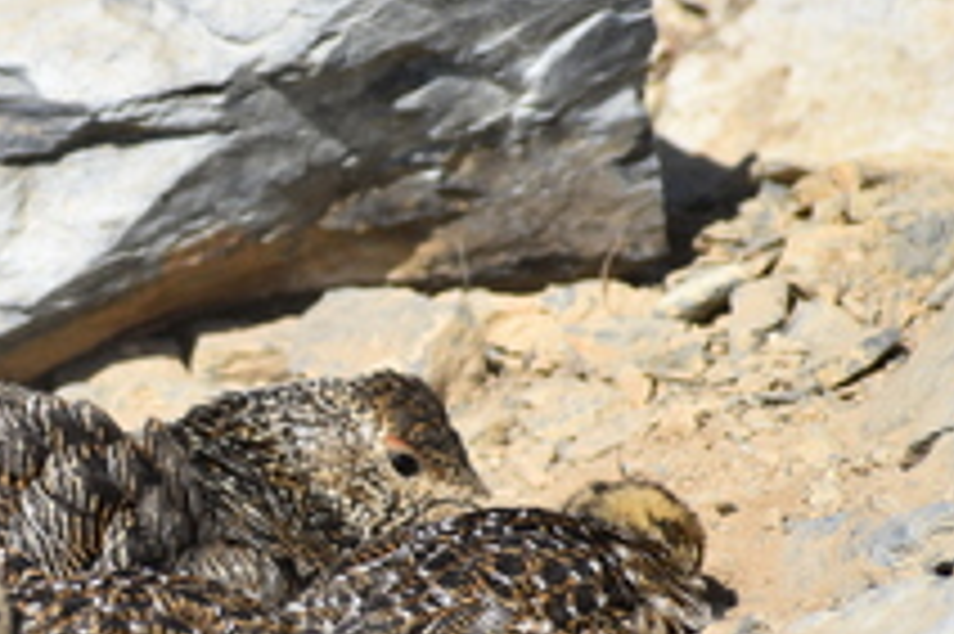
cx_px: -18
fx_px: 22507
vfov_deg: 1.6
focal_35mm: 850
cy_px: 438
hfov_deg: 2.4
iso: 200
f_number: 7.1
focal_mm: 240
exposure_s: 1/800
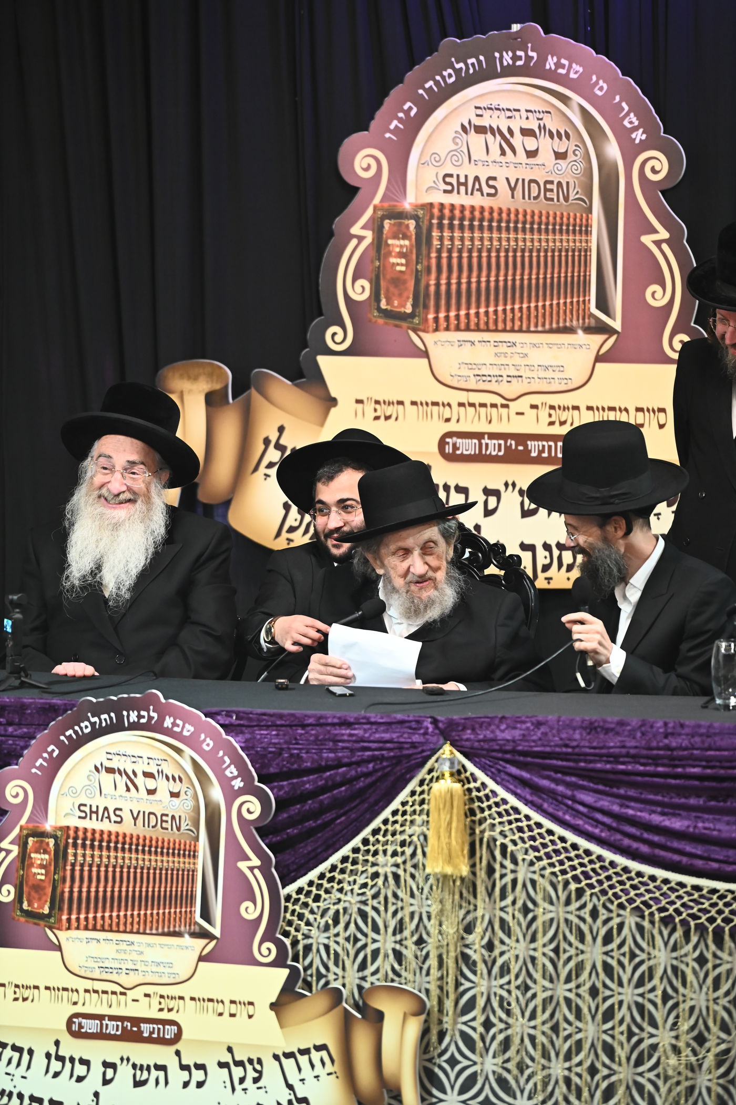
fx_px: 6141
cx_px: 368
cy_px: 552
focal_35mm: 200
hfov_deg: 6.9
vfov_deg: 10.3
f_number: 3.5
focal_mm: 200
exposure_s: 1/125
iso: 2500
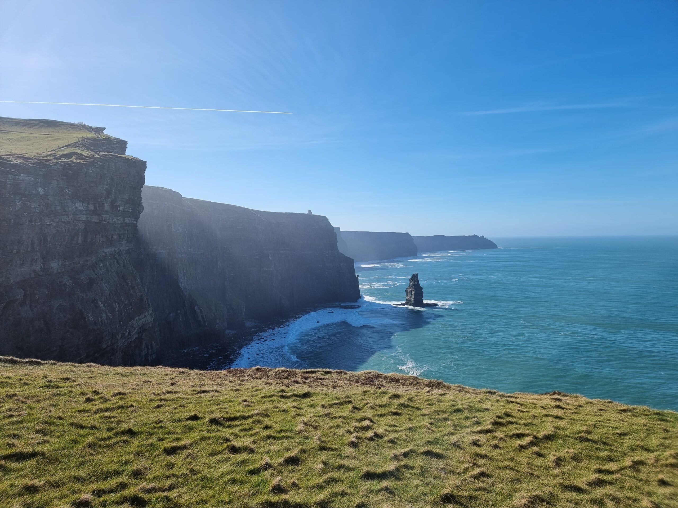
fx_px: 470
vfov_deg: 56.8
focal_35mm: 24
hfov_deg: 71.6
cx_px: 339
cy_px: 254
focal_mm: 6.7
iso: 50
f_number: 1.8
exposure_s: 1/1300
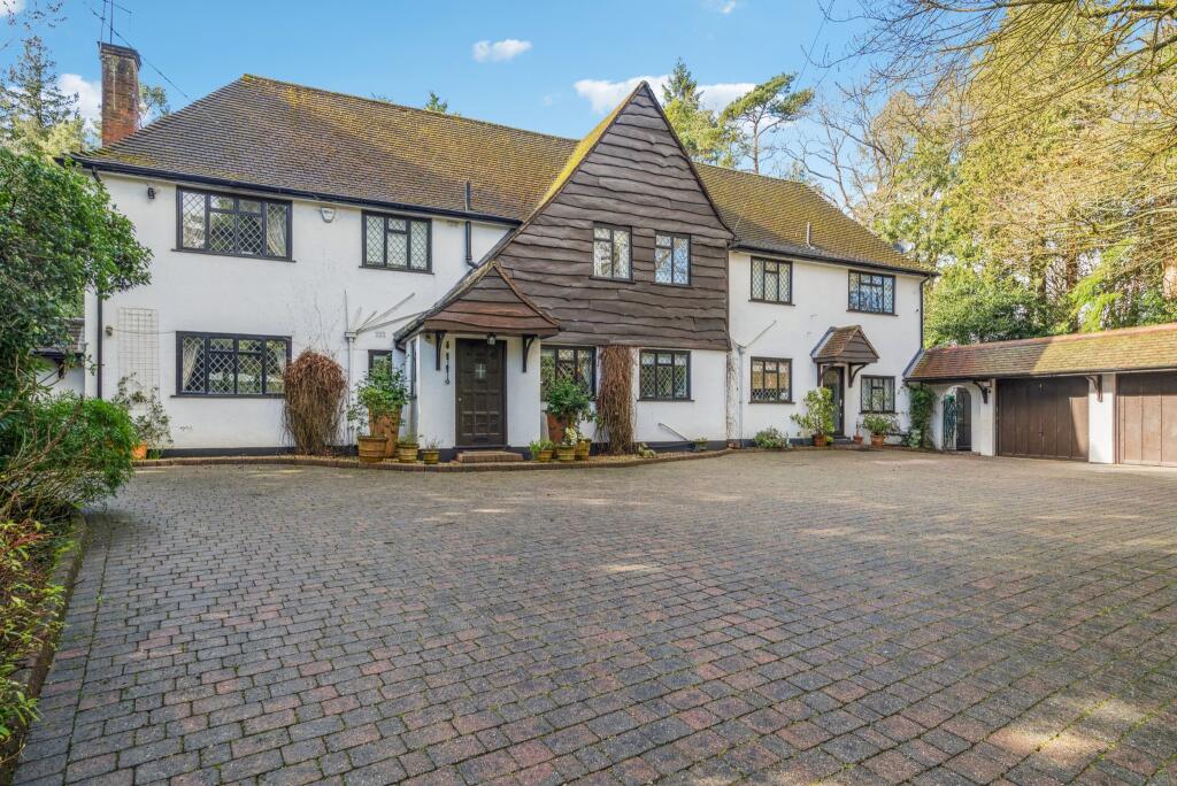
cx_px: 588
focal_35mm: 18
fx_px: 589
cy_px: 393
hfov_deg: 90.0
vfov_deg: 67.5
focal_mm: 18
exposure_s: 1/80
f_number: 11
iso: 640
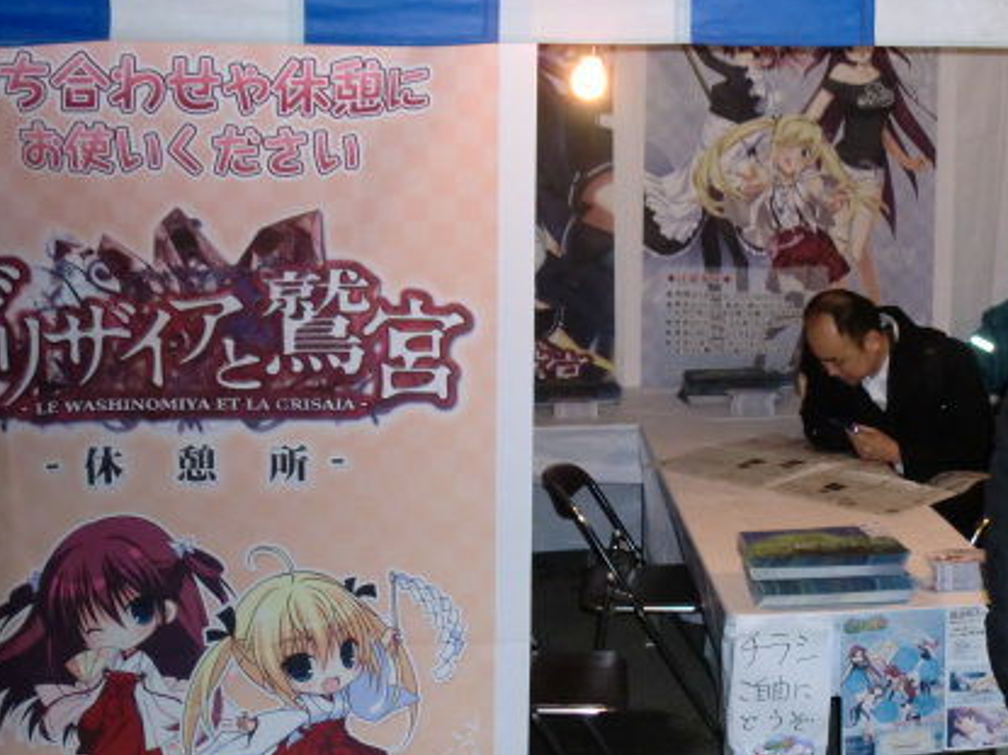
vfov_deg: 27.0
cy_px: 415
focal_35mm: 54
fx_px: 1572
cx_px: 607
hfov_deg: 35.4
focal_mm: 6.3
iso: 400
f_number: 3.1
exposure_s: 1/50
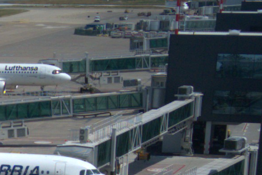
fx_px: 1238
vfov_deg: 7.9
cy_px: 294
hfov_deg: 11.1
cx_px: -237
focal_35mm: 170
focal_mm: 4.5
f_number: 2.8
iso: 100
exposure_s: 1/1250
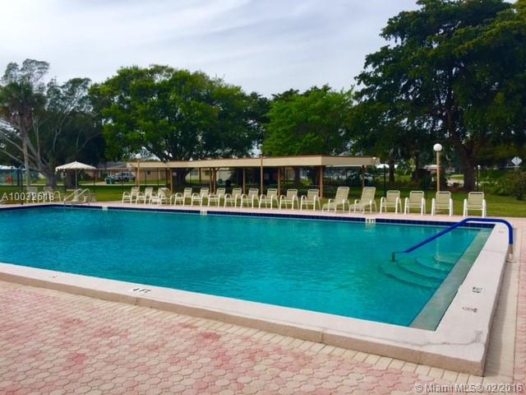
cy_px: 198
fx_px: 441
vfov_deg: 48.2
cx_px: 263
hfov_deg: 61.7
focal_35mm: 29
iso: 32
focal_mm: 4.15
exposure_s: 1/2475
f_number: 2.2
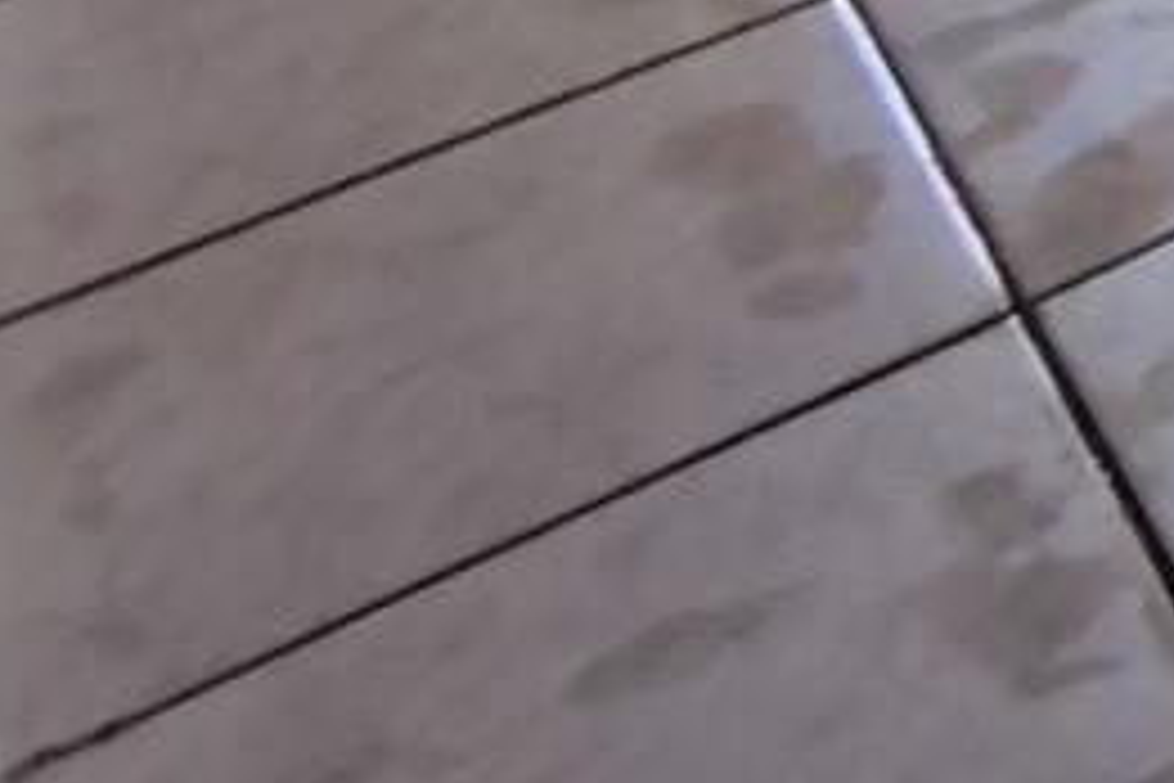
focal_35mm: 102
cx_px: 3081
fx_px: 3326
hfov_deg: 13.0
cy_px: -1768
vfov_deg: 9.5
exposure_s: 1/60
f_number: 2.2
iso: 273
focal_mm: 2.13
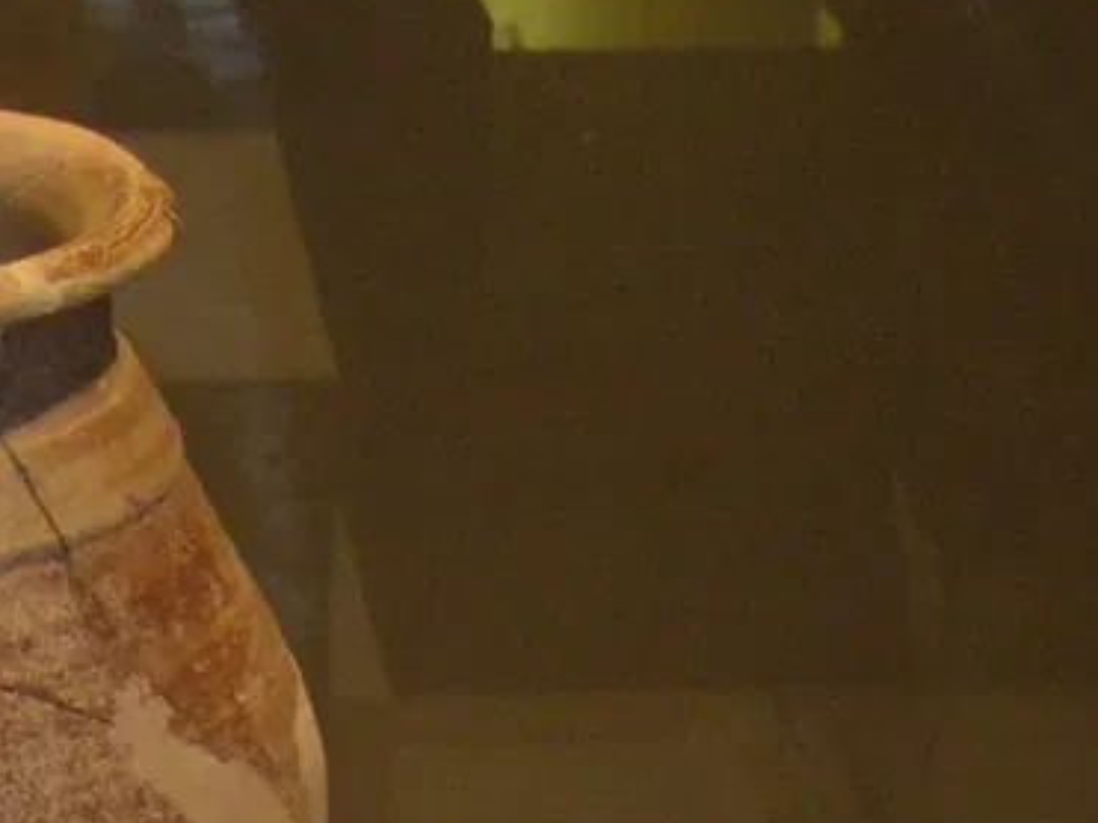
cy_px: 1643
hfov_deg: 12.7
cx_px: -287
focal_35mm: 151
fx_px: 4788
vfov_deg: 9.2
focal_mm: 5.8
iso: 100
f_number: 2.8
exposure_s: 1/30
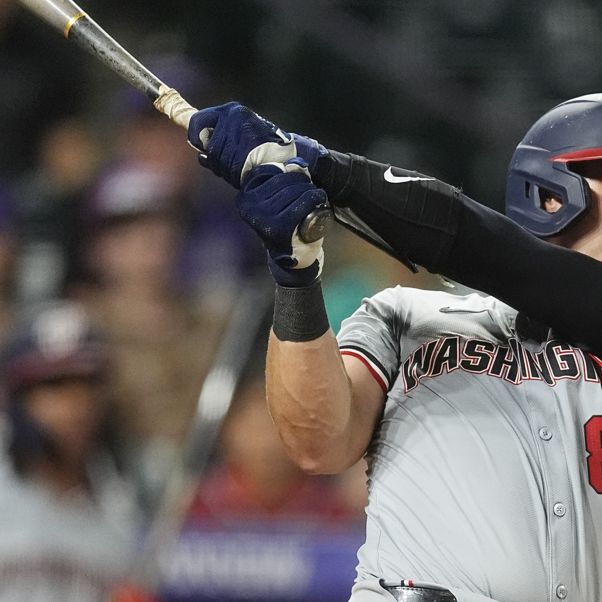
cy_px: 526
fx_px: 27762
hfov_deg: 1.2
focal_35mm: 1411
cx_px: 528
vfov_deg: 1.2
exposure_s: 1/1600
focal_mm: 600
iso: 5000
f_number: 4
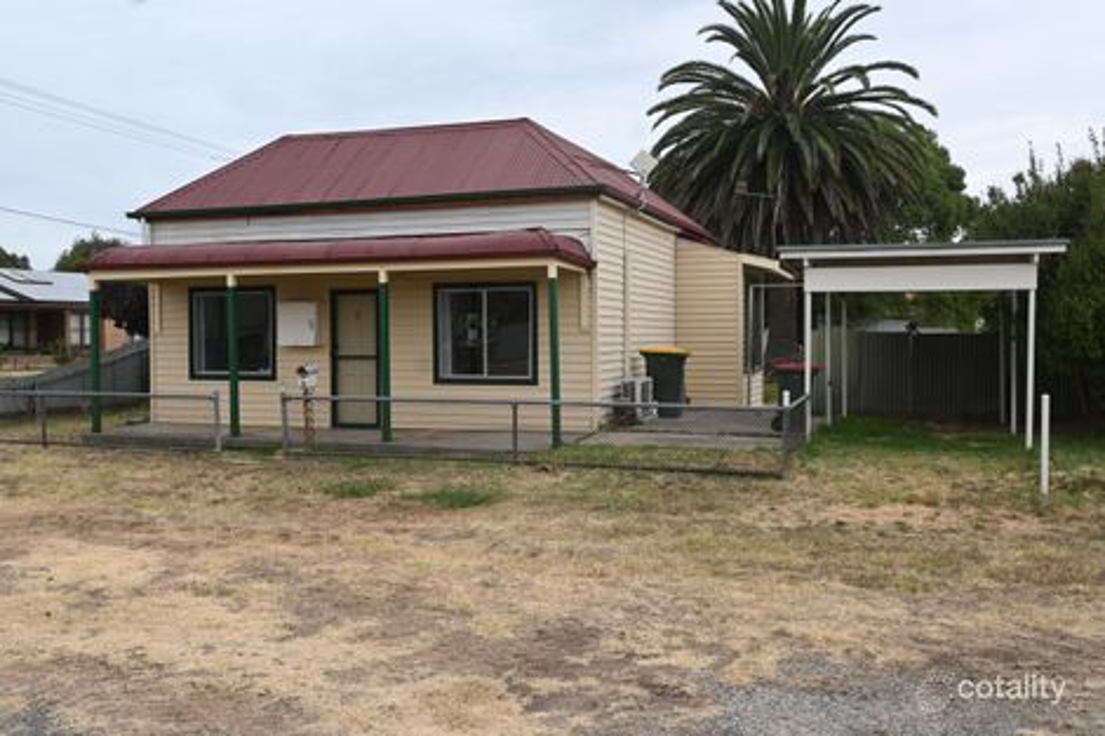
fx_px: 1036
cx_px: 552
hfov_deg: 56.2
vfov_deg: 39.1
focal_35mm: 34
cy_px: 368
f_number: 7.1
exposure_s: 1/200
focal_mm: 22.5
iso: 100
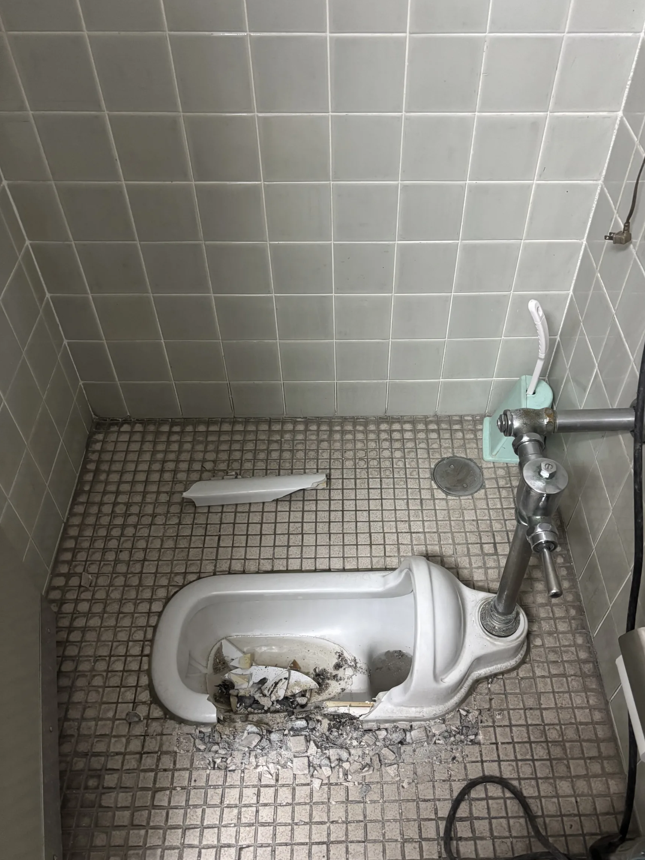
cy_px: 437
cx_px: 357
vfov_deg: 61.7
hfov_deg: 48.1
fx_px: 721
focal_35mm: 29
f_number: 1.6
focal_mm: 5.96
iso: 500
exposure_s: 1/40
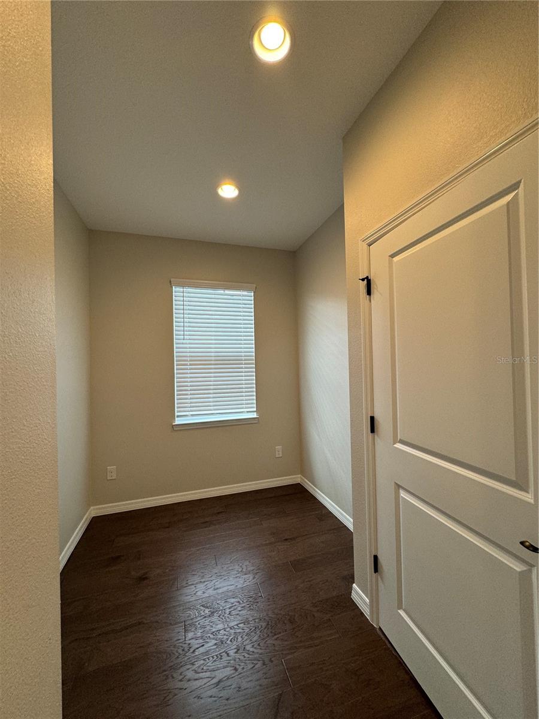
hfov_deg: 85.7
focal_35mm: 14
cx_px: 270
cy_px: 360
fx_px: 291
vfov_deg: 102.1
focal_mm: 2.22
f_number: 2.2
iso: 125
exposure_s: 1/120
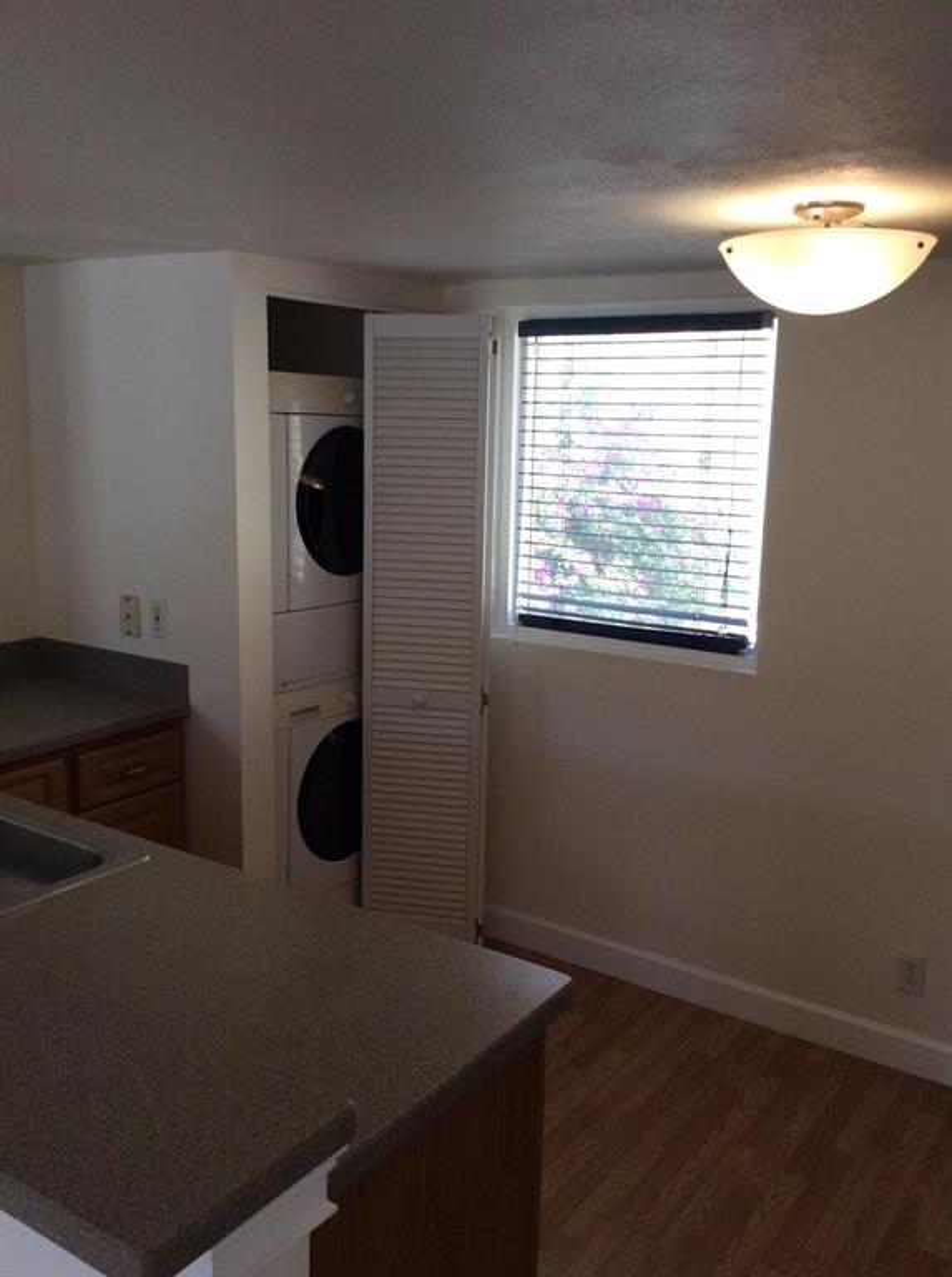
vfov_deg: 56.9
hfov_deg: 44.0
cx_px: 476
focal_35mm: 32
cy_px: 638
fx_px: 1177
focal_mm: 3.3
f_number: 2.4
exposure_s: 1/120
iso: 64
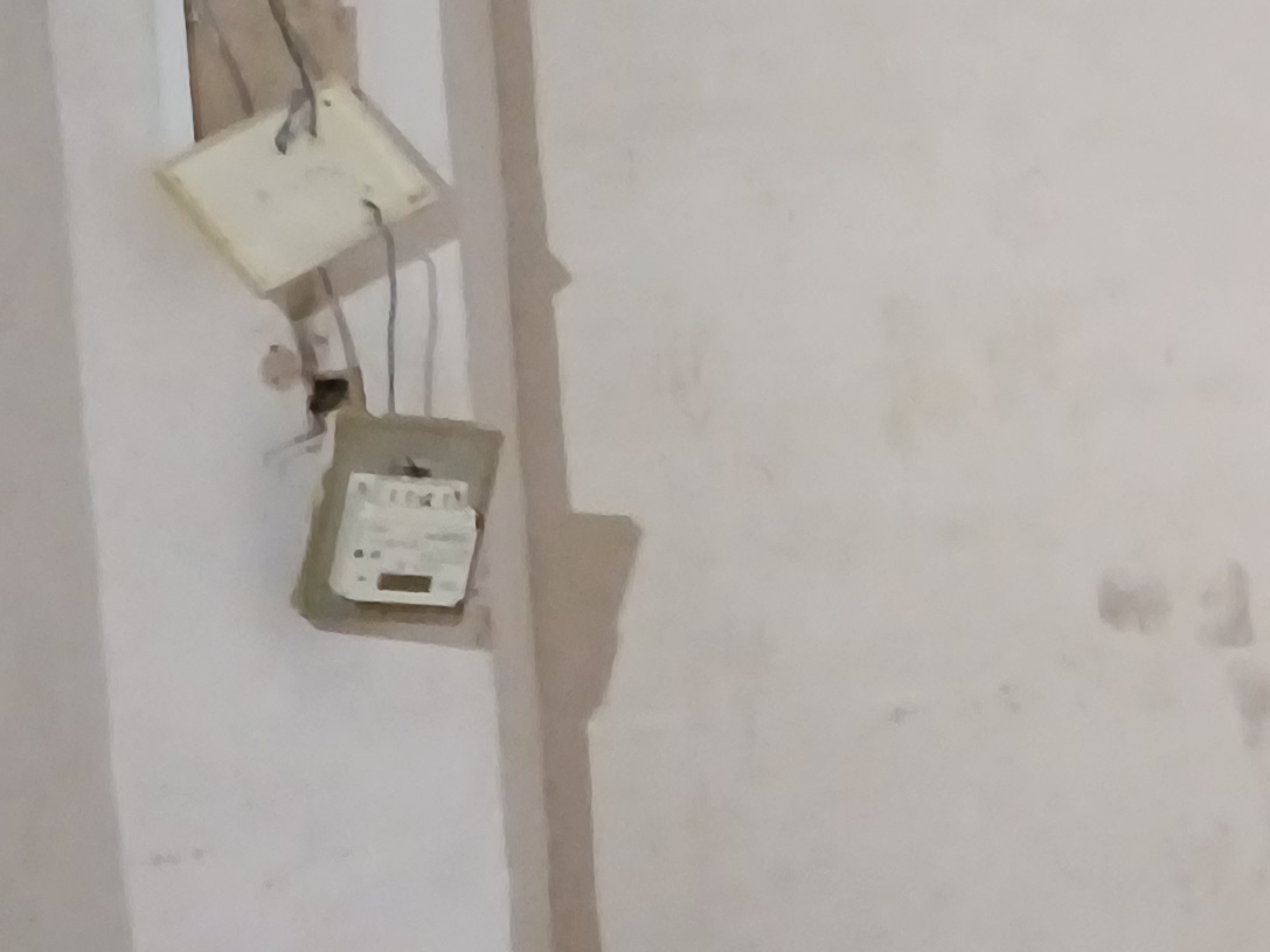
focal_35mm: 92
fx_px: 3375
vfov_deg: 16.1
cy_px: 447
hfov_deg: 19.2
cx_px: 1776
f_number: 1.8
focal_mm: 4.65
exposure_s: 1/4
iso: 4000
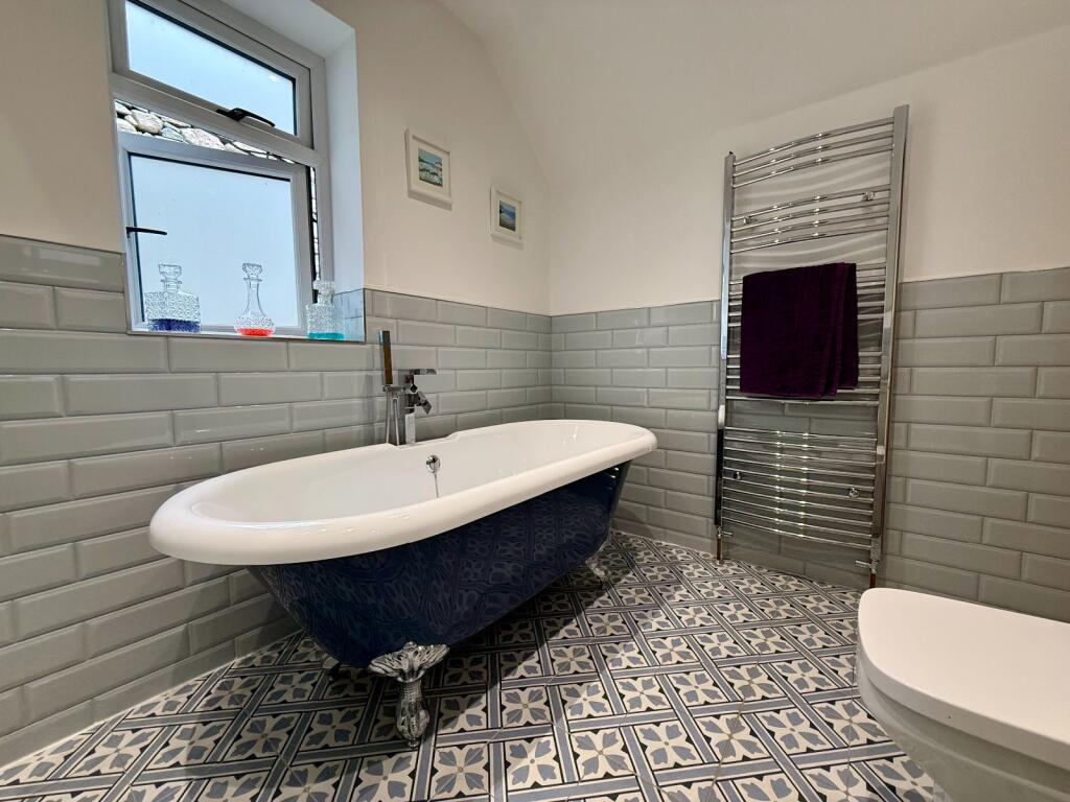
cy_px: 401
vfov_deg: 85.7
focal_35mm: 14
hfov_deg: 102.1
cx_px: 535
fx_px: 433
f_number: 2.2
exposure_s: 1/100
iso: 160
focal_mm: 2.22
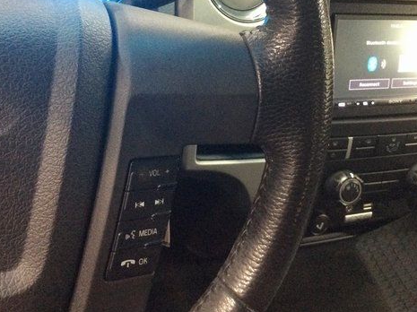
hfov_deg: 43.0
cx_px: 210
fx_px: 530
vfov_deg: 32.6
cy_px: 105
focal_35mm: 44
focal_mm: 3.3
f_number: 2.4
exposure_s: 1/15
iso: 250
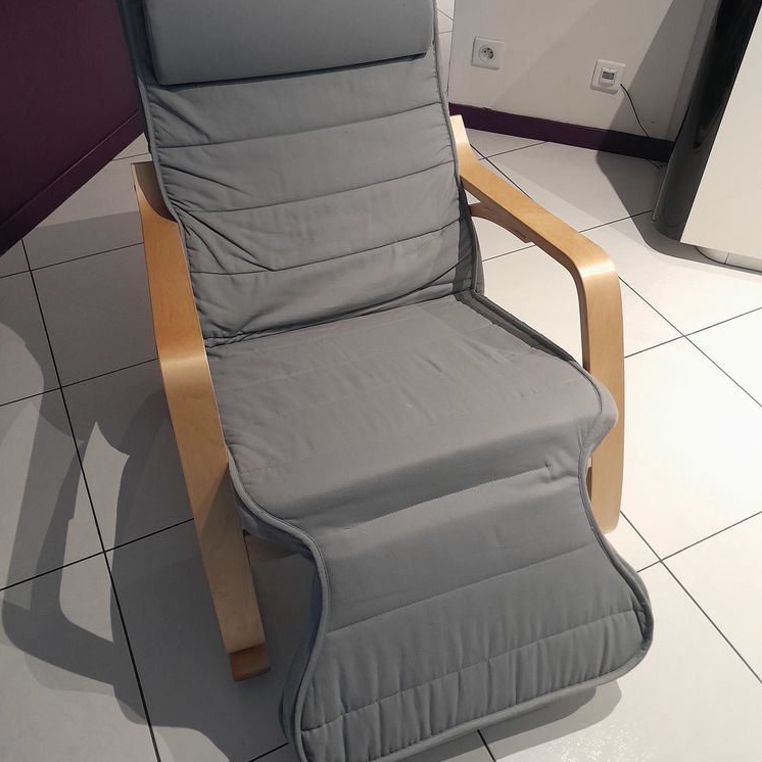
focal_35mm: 32
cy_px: 333
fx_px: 797
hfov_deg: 51.1
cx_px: 381
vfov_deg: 51.0
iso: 400
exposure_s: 1/33
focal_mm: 4
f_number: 1.8
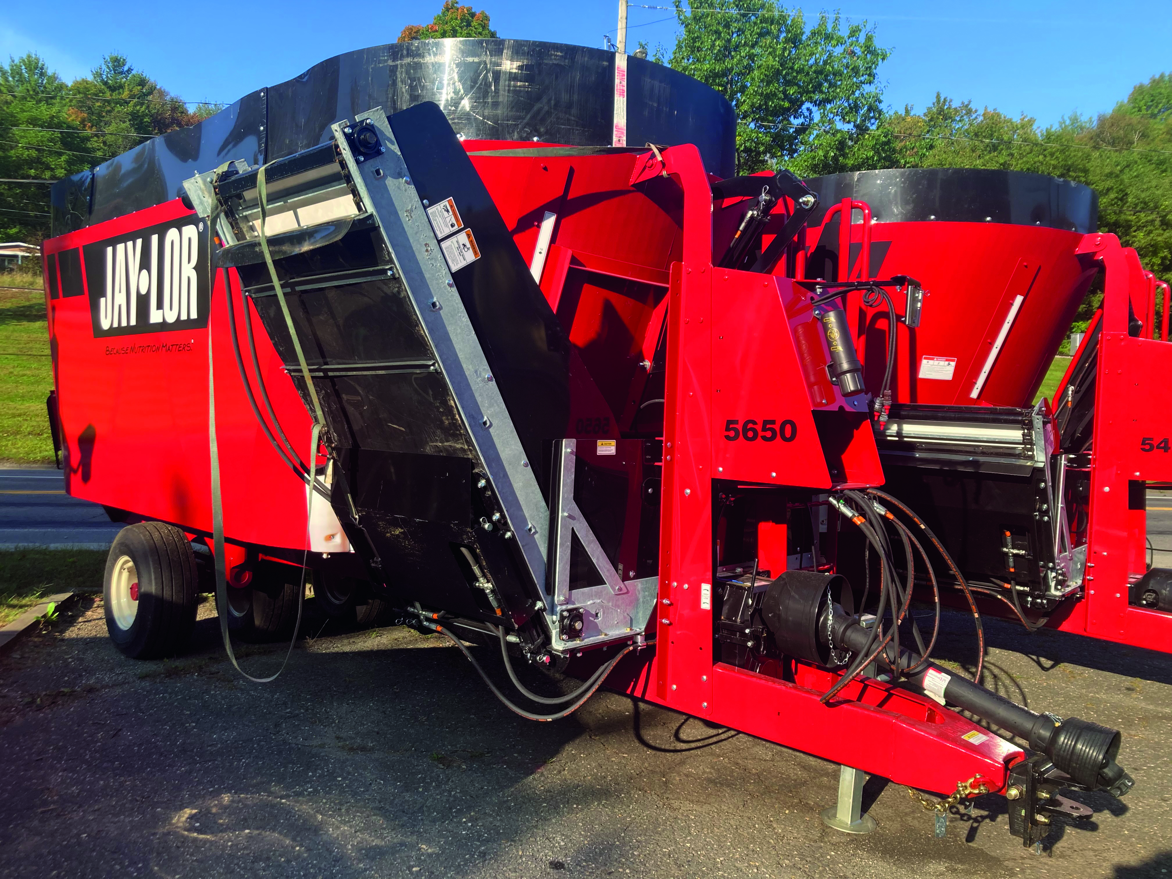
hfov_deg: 63.4
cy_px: 440
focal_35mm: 28
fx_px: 948
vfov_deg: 49.7
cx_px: 586
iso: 20
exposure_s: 1/495
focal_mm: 3.99
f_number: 1.8
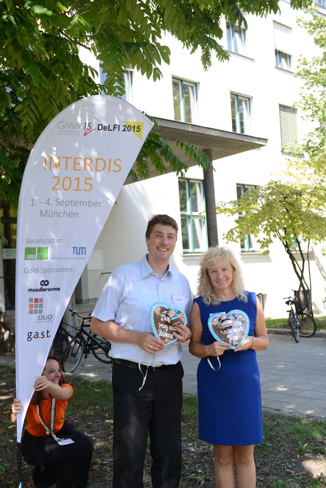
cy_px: 244
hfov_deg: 30.6
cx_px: 163
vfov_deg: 44.5
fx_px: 597
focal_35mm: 44
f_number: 4
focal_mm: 44
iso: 200
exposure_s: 1/320
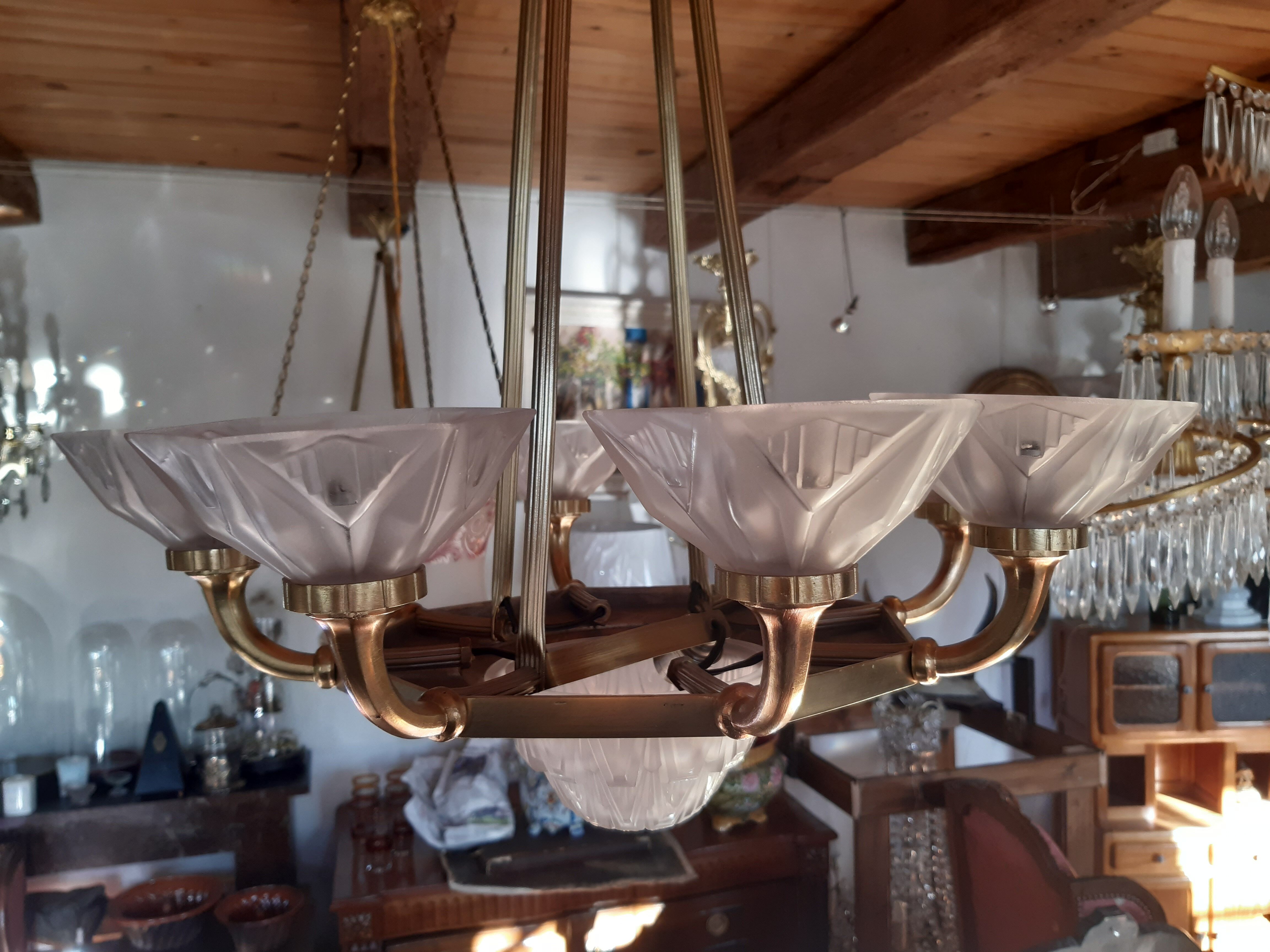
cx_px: 635
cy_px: 476
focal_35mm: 26
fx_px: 954
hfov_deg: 67.3
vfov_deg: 53.1
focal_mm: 3.92
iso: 80
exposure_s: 1/50
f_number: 1.7
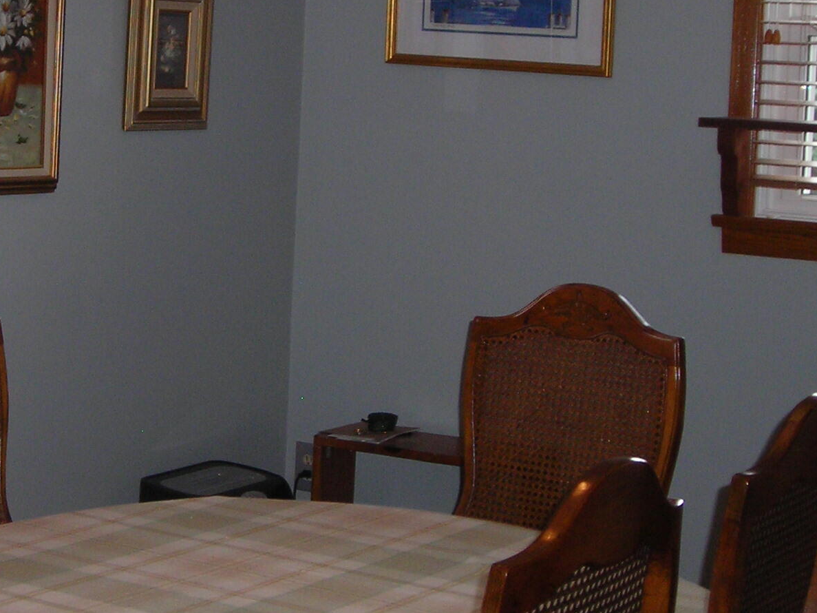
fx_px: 1959
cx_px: 211
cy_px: 188
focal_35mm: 83
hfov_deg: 23.3
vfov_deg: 17.7
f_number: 3.2
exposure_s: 1/60.1
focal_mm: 6.3
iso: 97
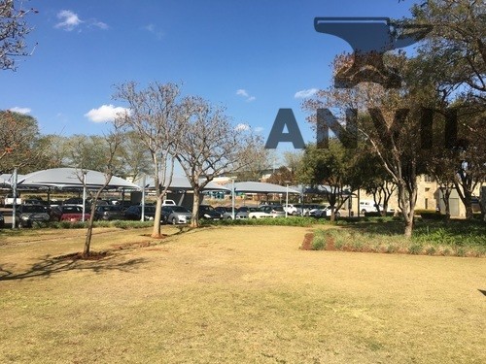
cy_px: 182
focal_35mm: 29
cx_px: 243
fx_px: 407
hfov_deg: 61.7
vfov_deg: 48.2
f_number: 2.2
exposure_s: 1/1399
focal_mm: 4.15
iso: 25
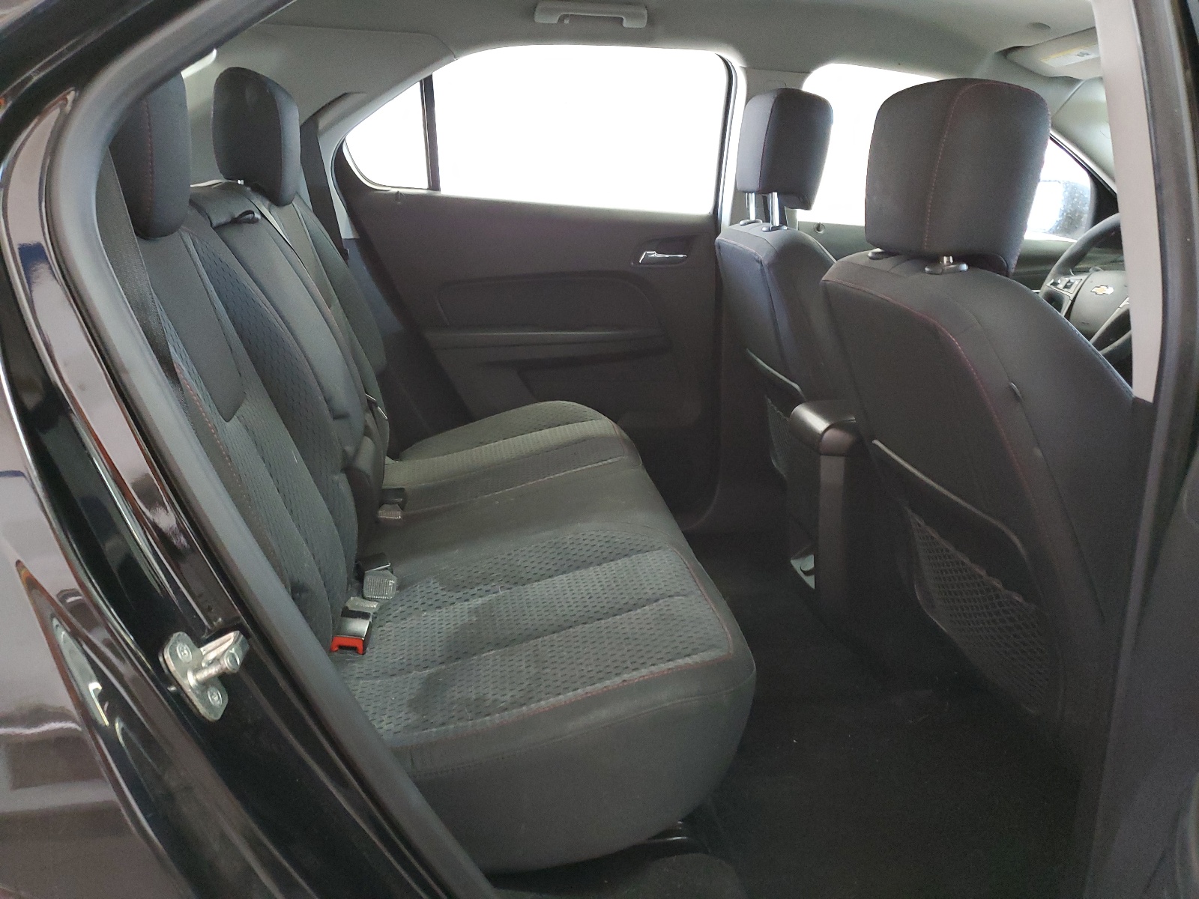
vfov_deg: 53.1
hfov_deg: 67.3
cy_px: 450
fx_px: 901
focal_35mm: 26
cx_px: 600
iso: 292
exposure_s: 1/30
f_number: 1.5
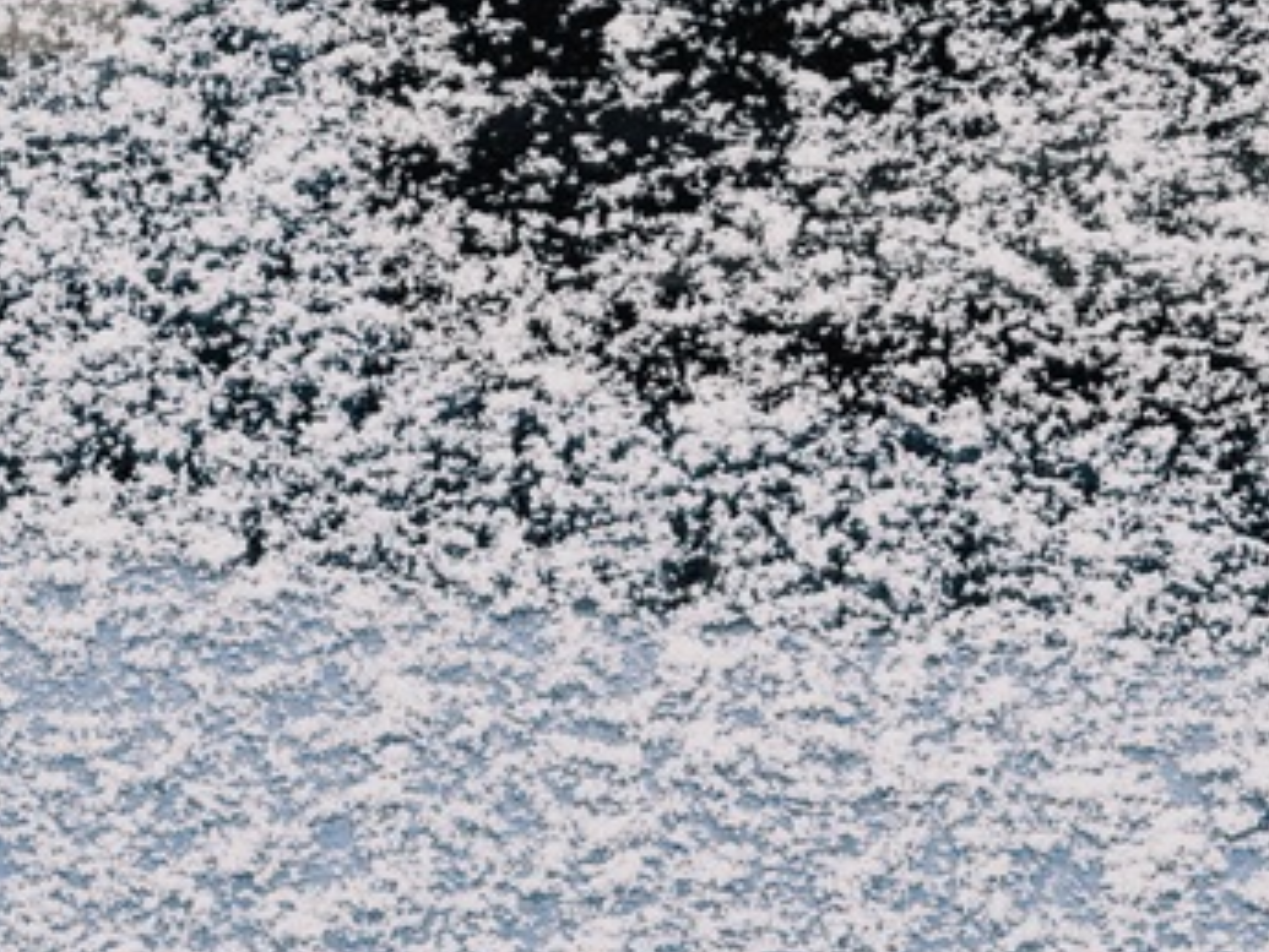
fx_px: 13055
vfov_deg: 4.2
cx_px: -474
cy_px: 555
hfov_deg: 5.5
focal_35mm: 356
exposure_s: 1/131
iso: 32
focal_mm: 15.66
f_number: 2.8
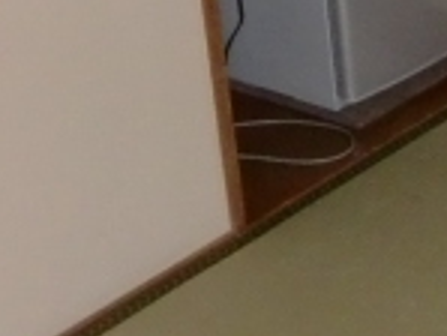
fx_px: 1939
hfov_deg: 12.5
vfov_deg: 9.9
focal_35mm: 150
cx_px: 678
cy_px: 45
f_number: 3.1
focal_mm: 6.3
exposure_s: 1/60
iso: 400
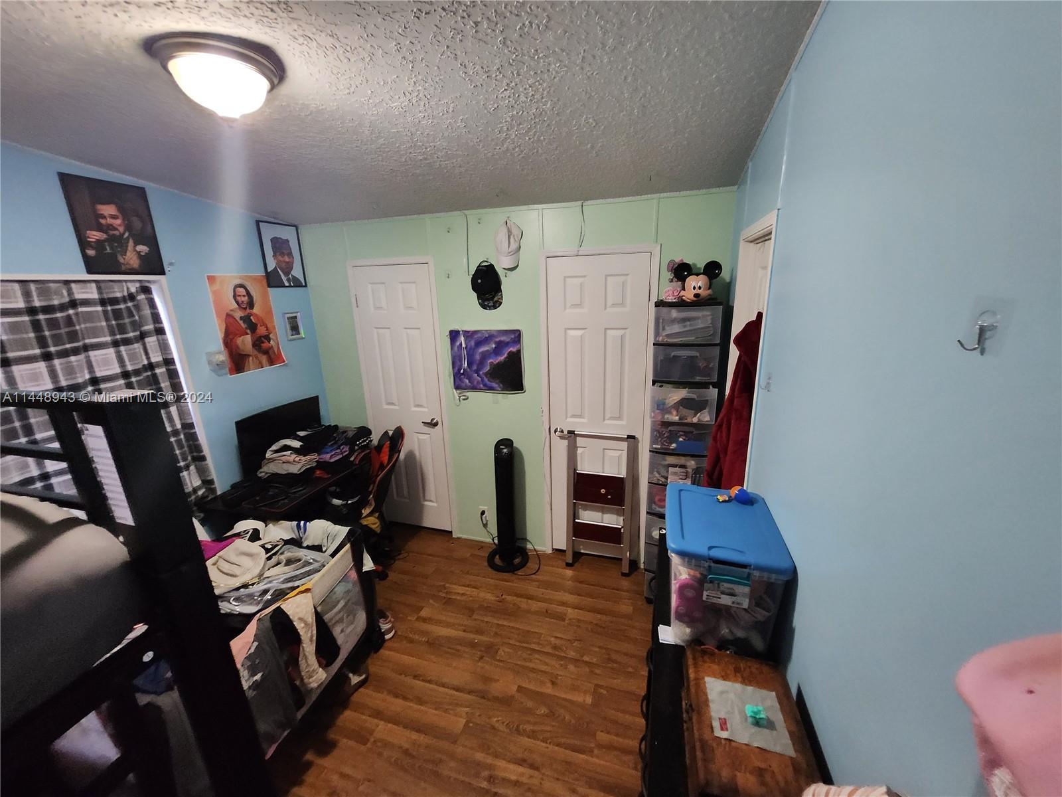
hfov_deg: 106.2
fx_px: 399
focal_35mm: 13
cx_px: 531
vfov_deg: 89.9
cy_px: 398
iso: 640
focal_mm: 1.74
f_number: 2.2
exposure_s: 1/30
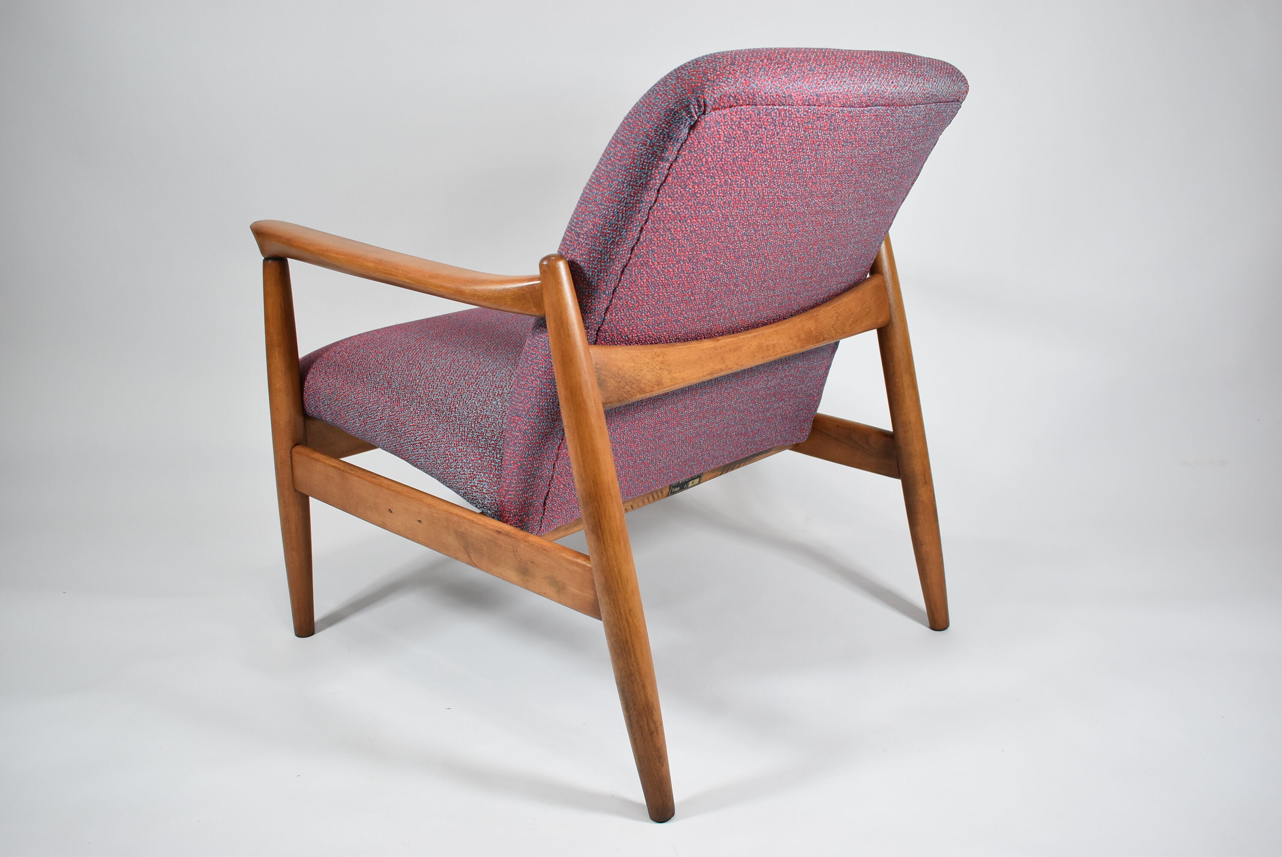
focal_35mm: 33
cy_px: 428
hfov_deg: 57.2
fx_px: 1176
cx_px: 641
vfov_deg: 40.0
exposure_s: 1/125
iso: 900
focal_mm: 22
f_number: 4
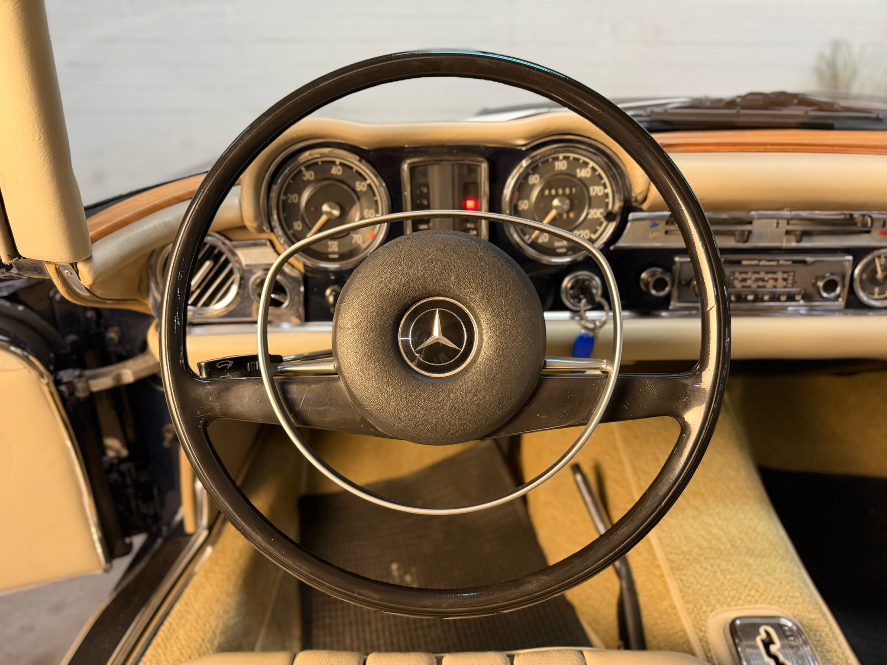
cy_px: 332
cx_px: 444
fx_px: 615
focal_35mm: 24
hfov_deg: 71.6
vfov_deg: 56.8
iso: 400
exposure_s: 1/50
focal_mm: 6.76
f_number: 1.78
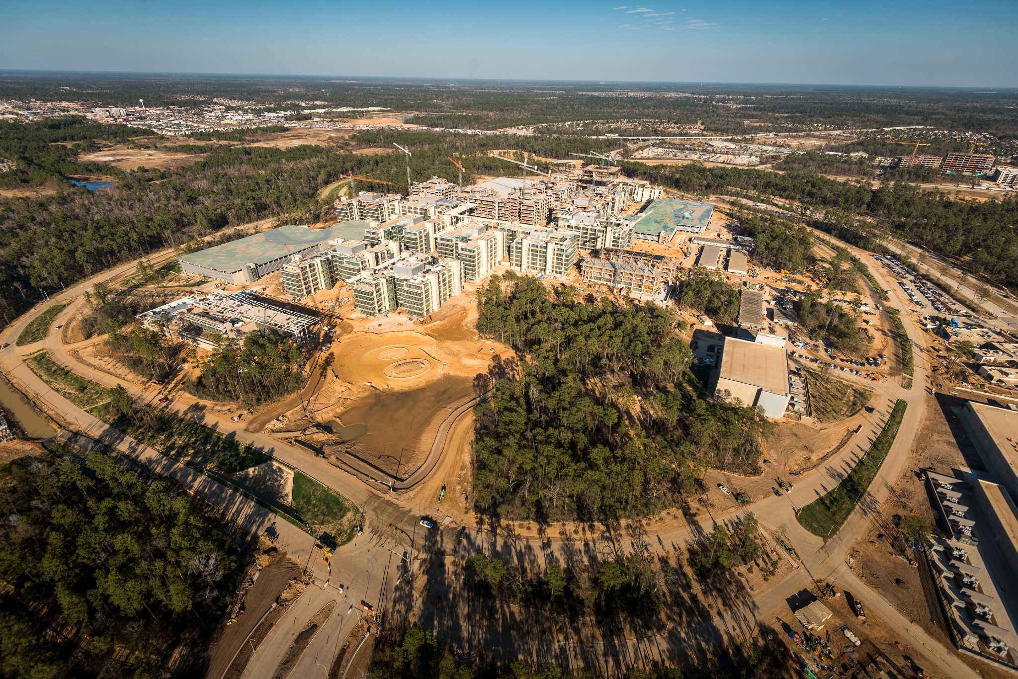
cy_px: 340
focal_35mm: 16
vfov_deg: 73.8
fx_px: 452
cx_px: 509
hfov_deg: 96.7
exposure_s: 1/1250
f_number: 5.6
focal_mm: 16
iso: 200
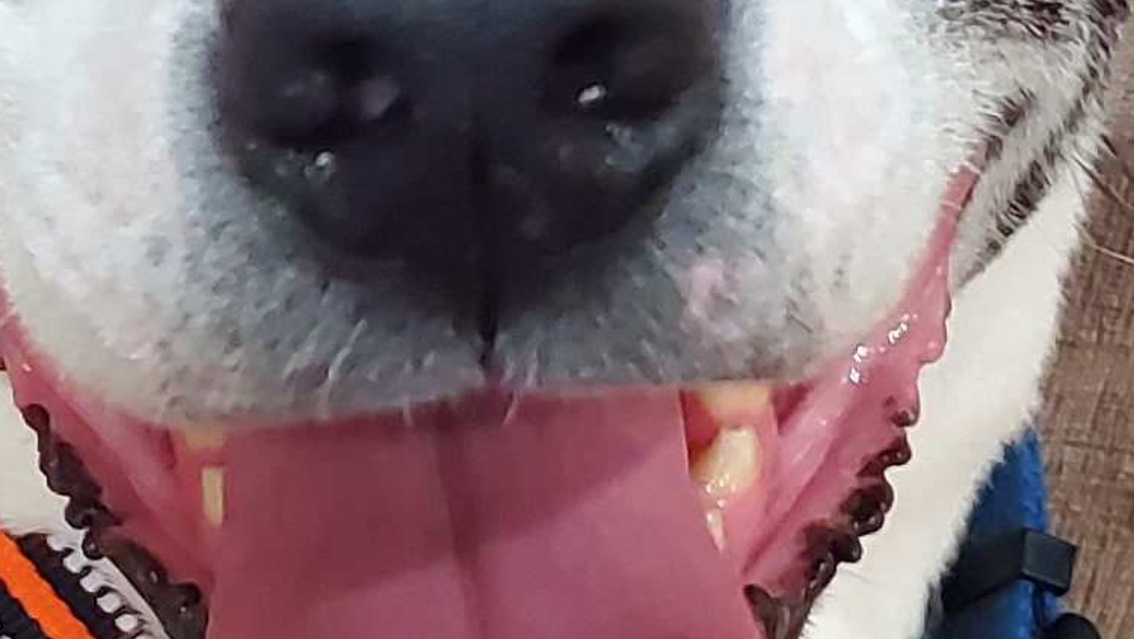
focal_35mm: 152
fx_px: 4572
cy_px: 208
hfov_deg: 13.9
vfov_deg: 8.0
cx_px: -80
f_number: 1.5
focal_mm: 4.3
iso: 250
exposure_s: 1/40
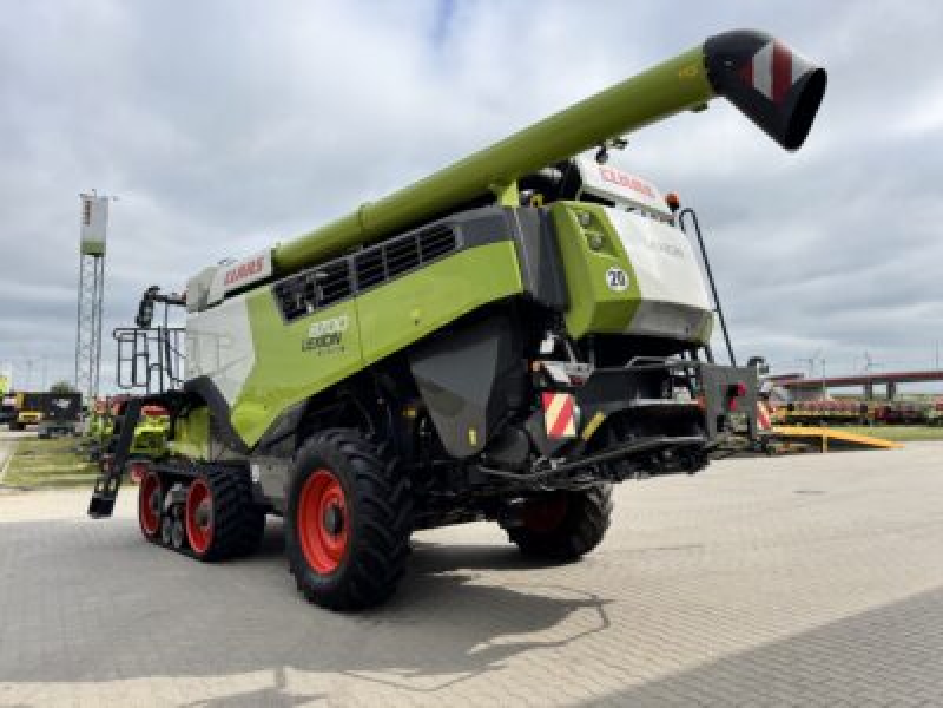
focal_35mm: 24
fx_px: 654
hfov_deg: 71.6
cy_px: 354
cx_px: 472
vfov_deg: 56.8
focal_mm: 6.76
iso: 80
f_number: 1.78
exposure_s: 1/5814
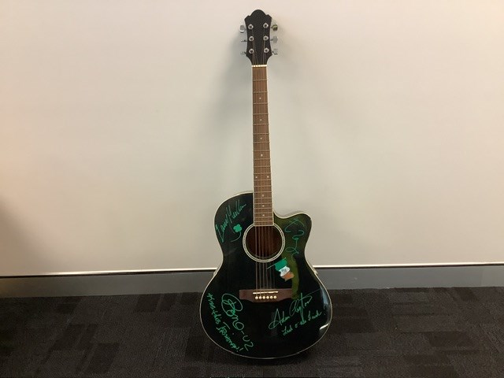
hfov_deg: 58.4
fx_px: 451
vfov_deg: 45.4
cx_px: 252
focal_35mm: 31
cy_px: 189
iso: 200
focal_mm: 3.3
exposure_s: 1/50
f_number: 2.4
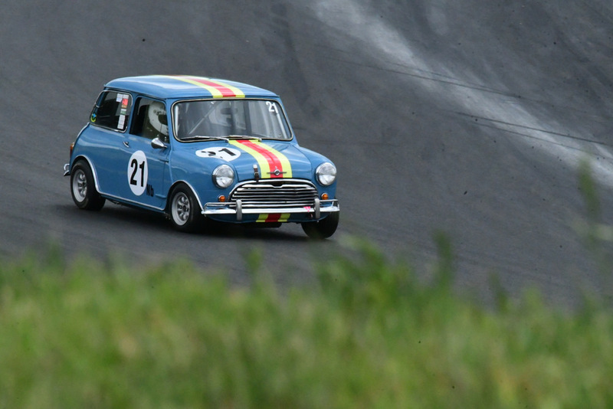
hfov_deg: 2.7
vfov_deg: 1.8
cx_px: 306
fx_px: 12775
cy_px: 204
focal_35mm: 750
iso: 8000
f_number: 32
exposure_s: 1/640
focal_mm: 500
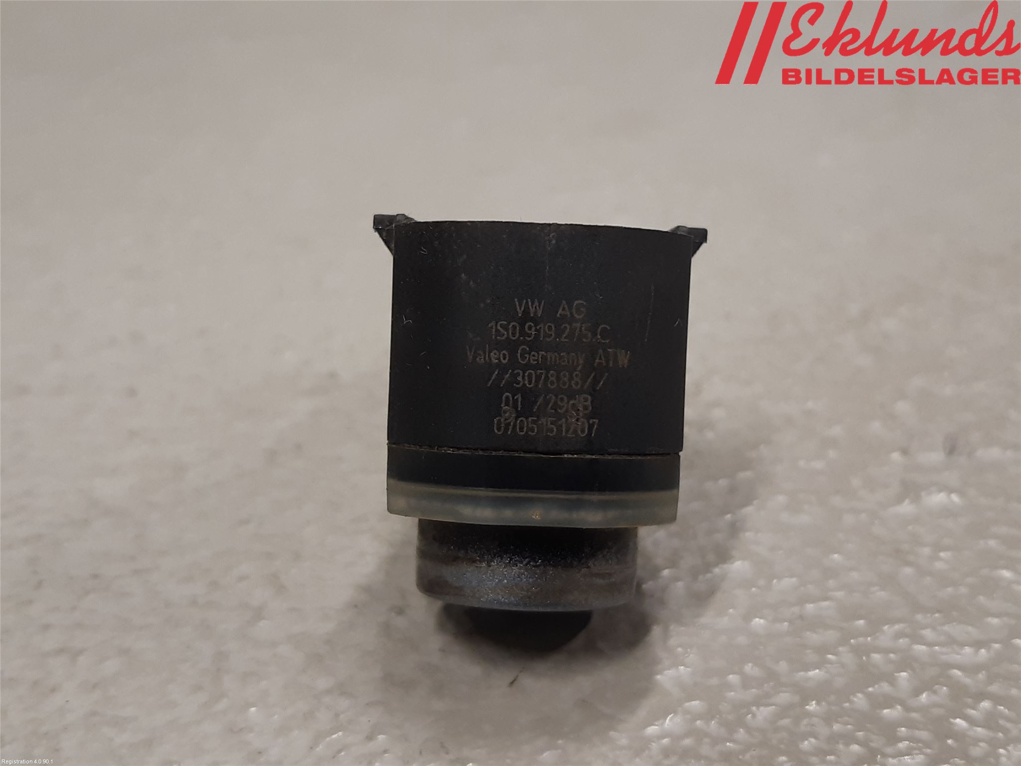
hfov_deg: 67.3
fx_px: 767
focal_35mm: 26
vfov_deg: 53.1
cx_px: 510
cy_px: 383
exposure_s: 1/50
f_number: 1.7
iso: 100
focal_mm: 3.93
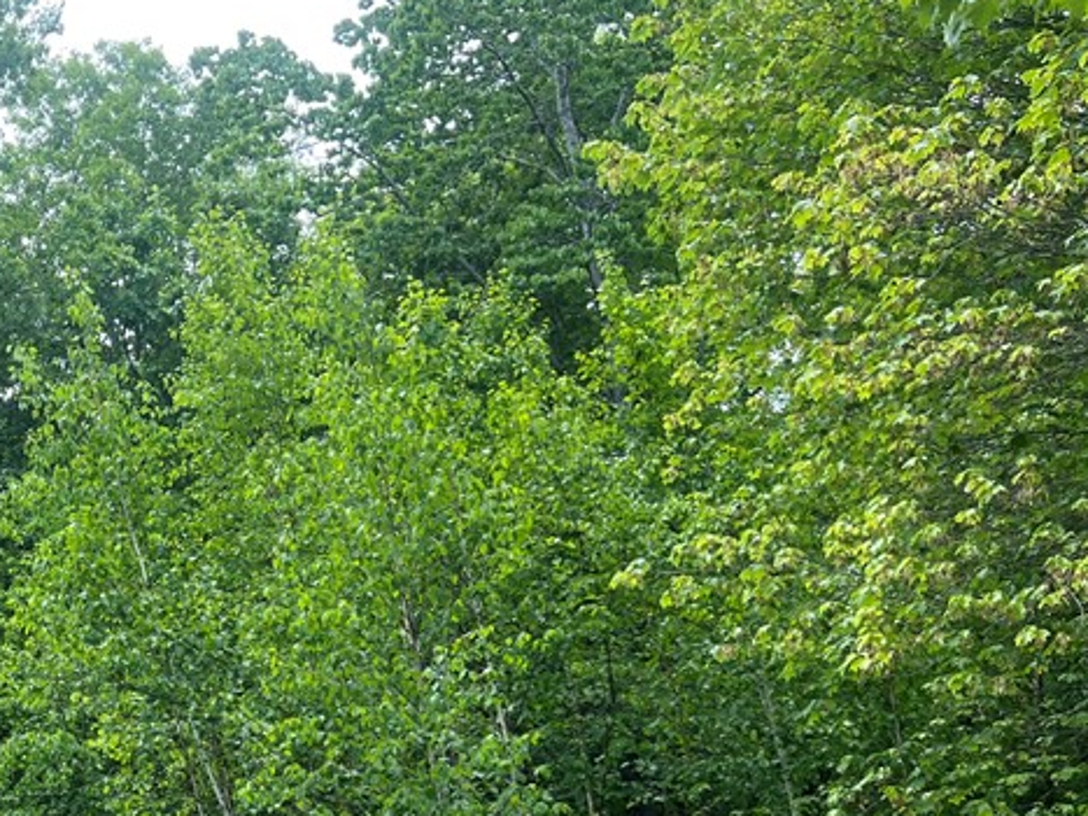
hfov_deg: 31.0
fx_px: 1791
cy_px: 713
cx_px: -28
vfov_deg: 25.0
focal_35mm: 57
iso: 50
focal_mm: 5.7
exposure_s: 1/840
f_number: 1.5
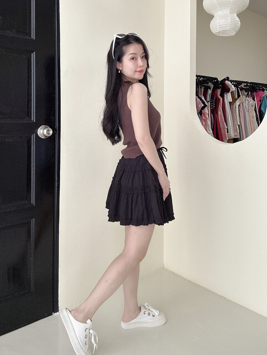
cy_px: 178
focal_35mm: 23
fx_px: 237
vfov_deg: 73.9
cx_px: 134
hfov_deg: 58.9
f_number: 1.9
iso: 80
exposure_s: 1/60
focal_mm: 2.69
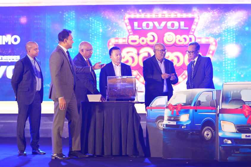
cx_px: 126
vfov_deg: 16.1
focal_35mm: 85
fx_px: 592
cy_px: 84
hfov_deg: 23.9
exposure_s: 1/250
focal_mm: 85
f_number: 2
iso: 1250
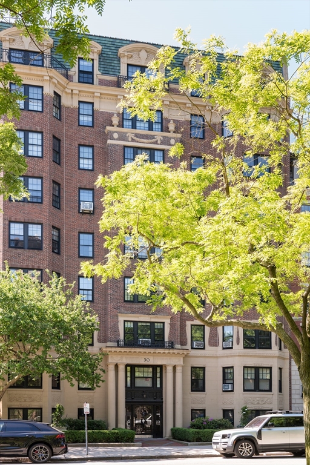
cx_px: 155
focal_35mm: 40
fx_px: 517
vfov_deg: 48.5
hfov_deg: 33.4
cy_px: 232
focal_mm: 40
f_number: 7.1
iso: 400
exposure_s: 1/160
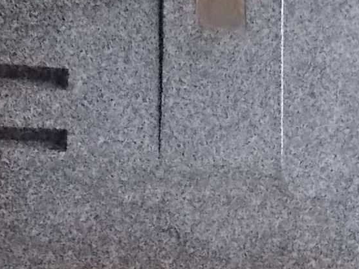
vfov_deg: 17.9
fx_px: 778
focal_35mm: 75
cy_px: 382
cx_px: 149
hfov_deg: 26.0
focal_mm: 4.6
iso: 400
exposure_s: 1/125
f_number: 8
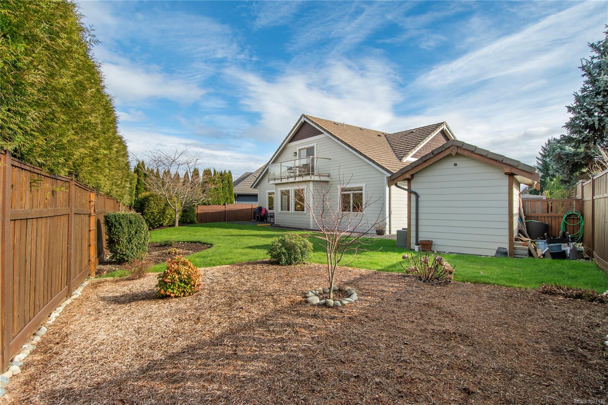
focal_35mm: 18
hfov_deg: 90.0
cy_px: 202
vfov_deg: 67.4
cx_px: 304
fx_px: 304
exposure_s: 1/250
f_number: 8
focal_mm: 12
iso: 160
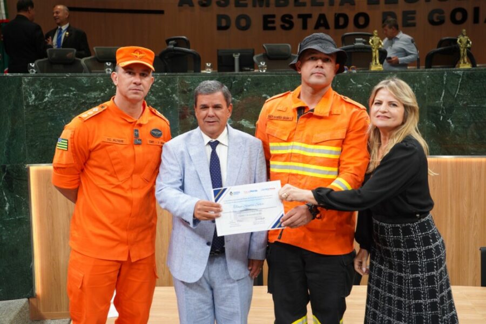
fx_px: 567
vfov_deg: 31.9
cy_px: 162
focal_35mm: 42
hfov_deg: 46.4
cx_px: 243
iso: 1600
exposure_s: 1/250
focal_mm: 42
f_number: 5
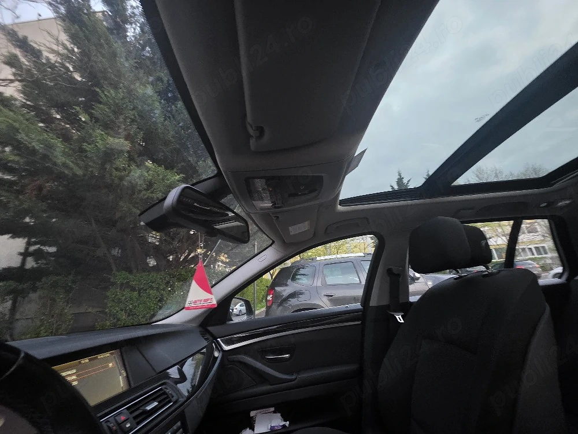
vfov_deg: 89.9
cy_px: 217
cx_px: 289
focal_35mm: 13
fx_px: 217
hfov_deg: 106.2
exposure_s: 1/30
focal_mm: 2.2
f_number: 1.9
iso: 1000
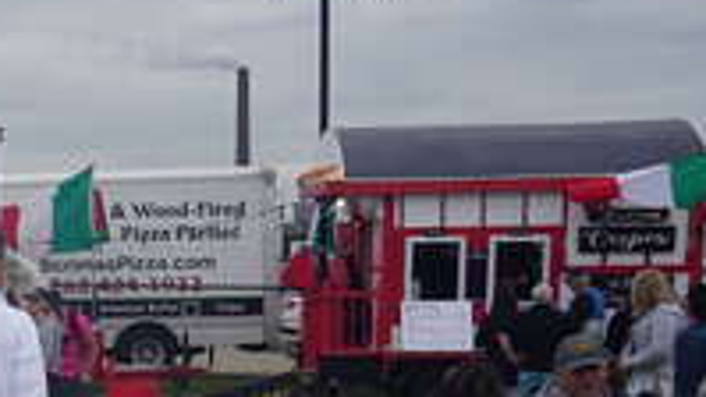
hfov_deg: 17.3
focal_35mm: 101
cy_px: 296
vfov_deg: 12.0
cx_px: -561
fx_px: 1891
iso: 100
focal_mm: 16
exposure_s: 1/100
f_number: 9
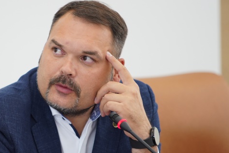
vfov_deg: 3.2
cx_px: 48
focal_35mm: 429
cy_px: 105
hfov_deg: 4.8
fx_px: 2729
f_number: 2.8
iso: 1250
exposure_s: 1/400
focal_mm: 200
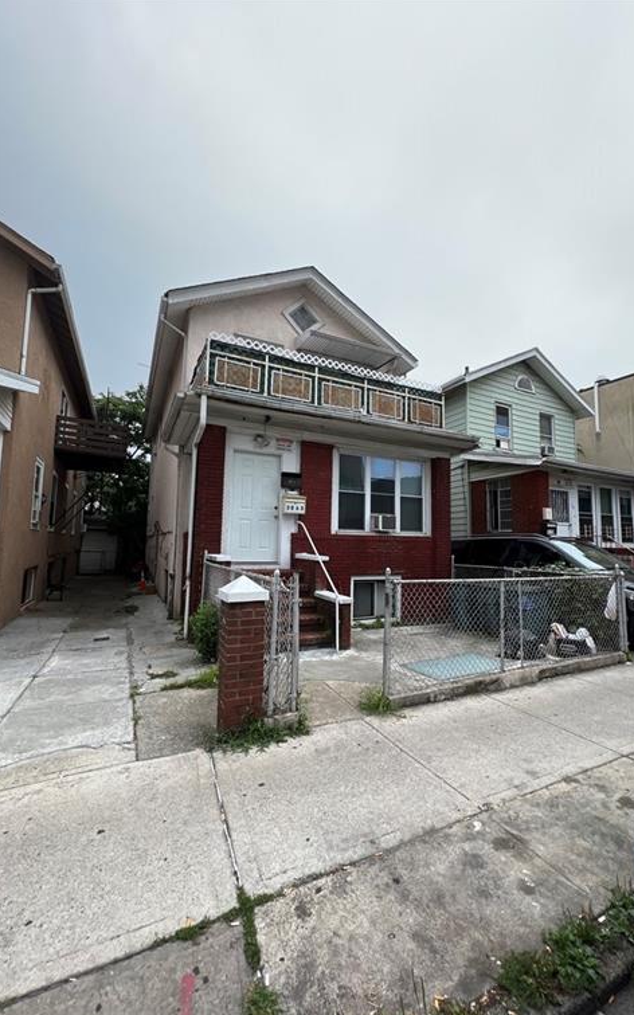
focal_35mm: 14
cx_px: 338
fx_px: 387
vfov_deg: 105.3
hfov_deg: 78.5
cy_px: 510
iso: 32
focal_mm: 1.57
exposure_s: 1/809
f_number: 1.8
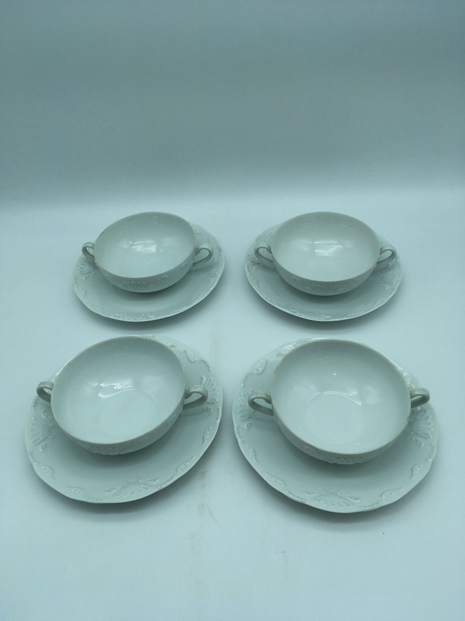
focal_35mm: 29
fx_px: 519
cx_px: 232
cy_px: 310
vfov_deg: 61.7
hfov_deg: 48.2
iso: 25
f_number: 2.2
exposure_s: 1/418
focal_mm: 4.15
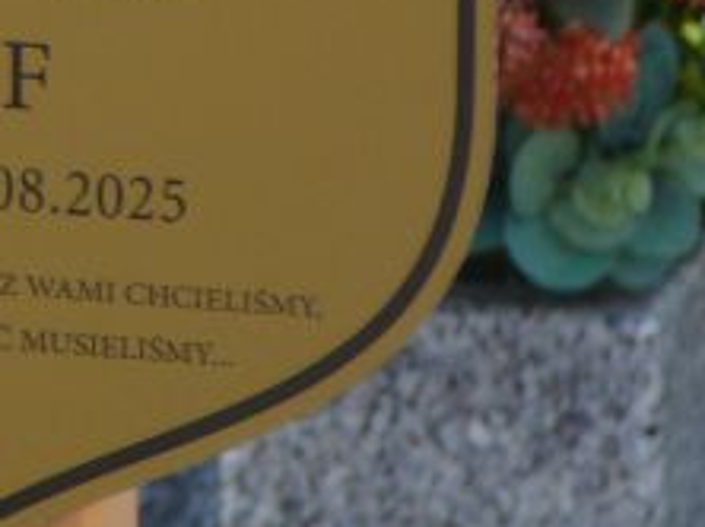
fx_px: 13448
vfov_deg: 2.2
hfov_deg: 3.0
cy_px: -175
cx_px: -152
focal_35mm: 661
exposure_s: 1/125
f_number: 4.1
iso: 80
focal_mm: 34.1
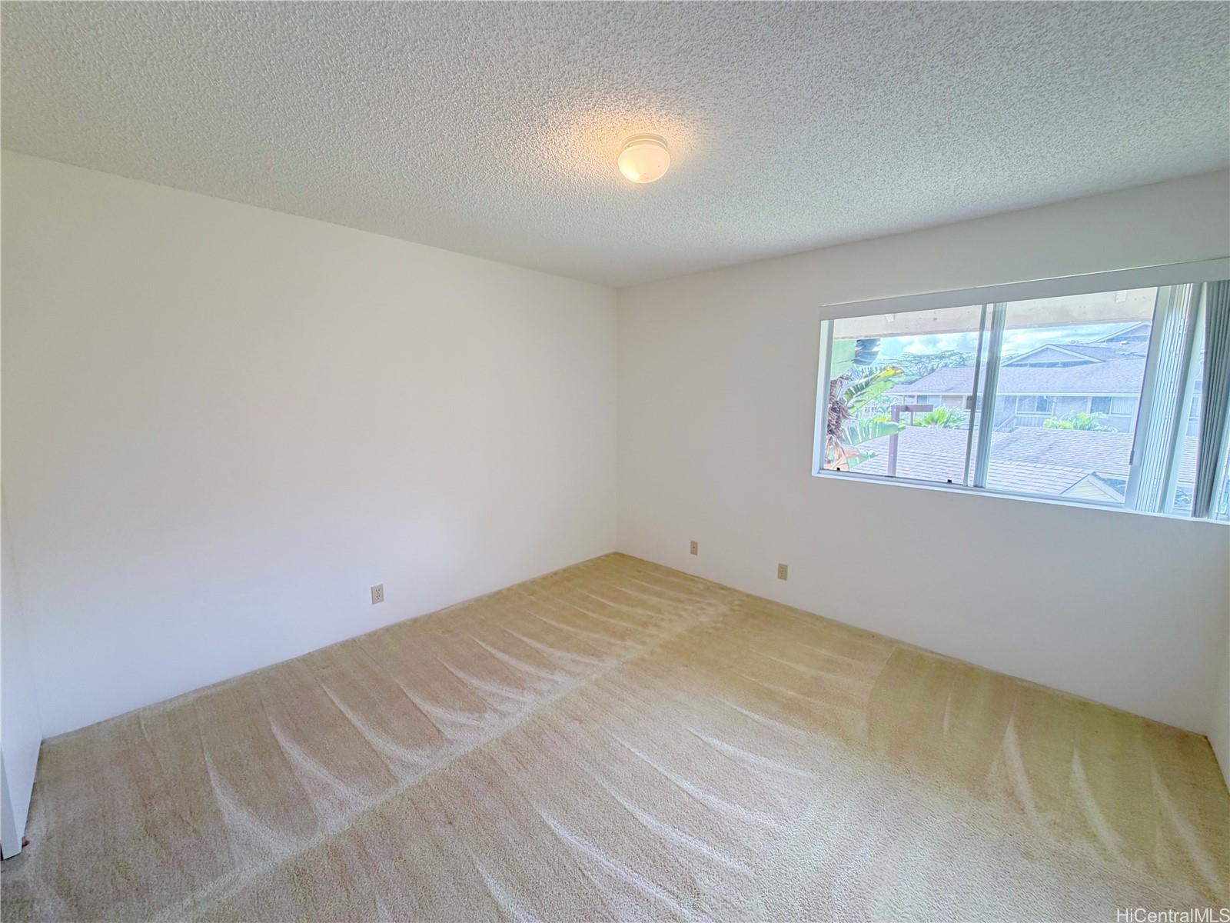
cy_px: 462
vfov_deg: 85.7
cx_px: 615
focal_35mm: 14
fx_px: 497
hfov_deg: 102.1
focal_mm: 2.22
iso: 125
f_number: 2.2
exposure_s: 1/120
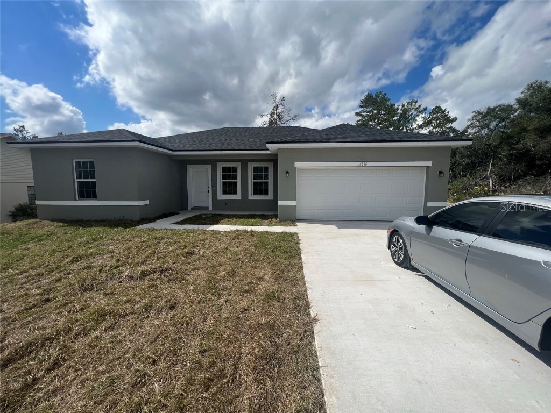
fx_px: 207
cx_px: 276
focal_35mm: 13
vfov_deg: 89.9
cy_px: 206
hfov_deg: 106.2
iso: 32
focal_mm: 1.57
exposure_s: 1/3125
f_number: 1.8
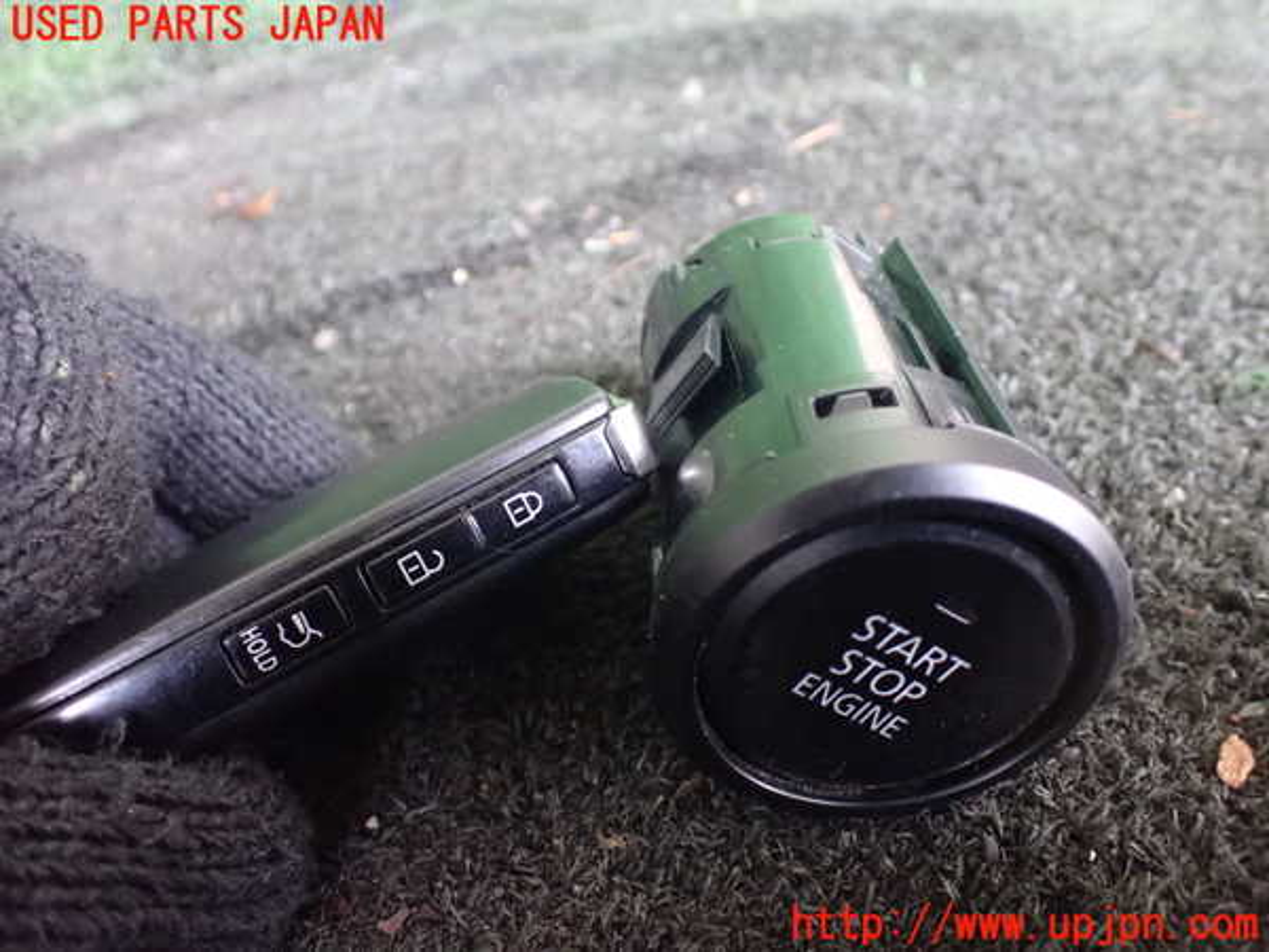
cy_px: 476
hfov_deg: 60.0
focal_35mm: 30
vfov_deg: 46.8
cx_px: 634
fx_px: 1100
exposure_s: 1/30
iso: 1250
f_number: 2.3
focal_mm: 5.4
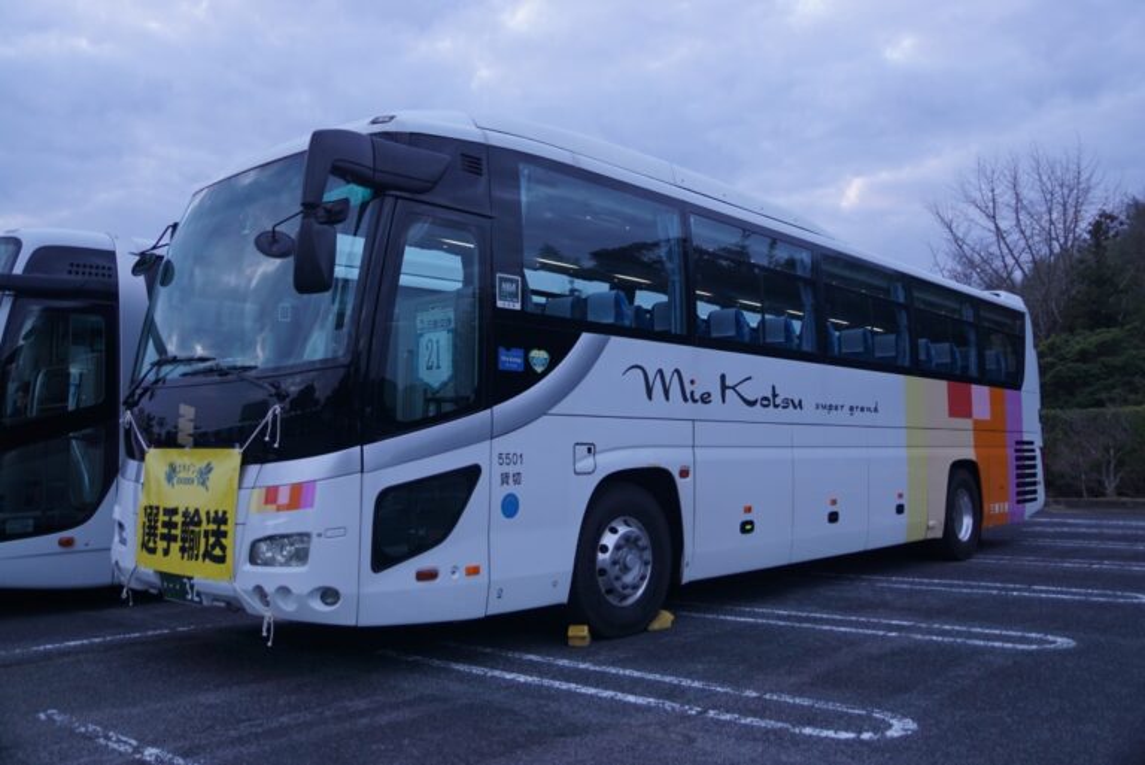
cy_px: 382
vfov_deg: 43.7
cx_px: 572
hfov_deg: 61.9
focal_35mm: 30
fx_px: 955
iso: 125
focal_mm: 20
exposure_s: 1/60
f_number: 3.5
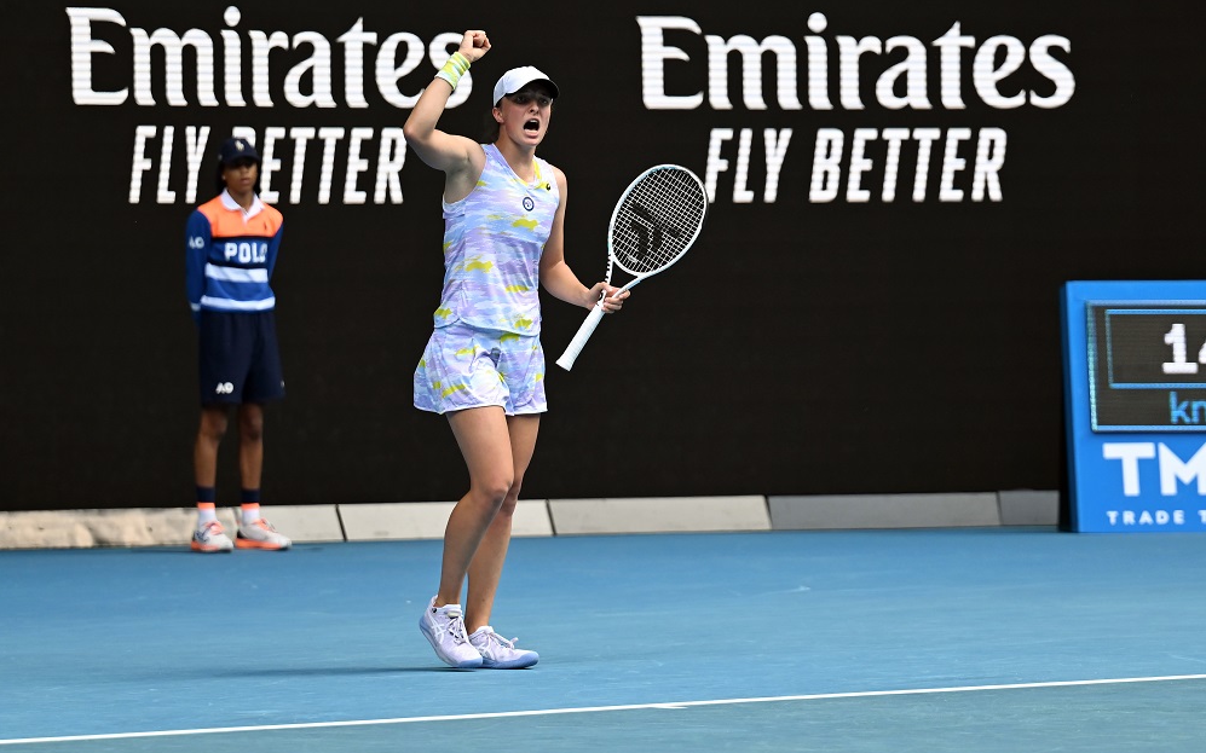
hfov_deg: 11.4
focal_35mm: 184
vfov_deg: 7.1
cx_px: 602
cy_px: 400
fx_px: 6047
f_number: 2.8
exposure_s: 1/2000
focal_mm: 120
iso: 500
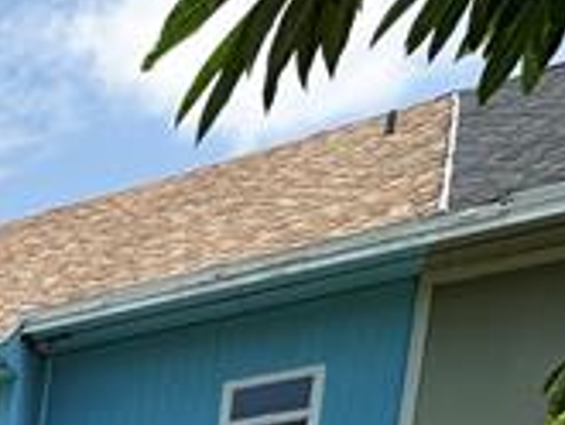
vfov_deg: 14.9
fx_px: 1111
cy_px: 973
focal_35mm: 68
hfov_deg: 18.7
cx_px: -551
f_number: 2.2
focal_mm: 2.22
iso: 50
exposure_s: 1/1383
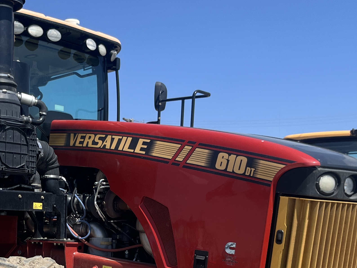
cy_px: 246
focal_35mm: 66
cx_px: 47
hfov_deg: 28.4
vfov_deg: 21.7
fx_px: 681
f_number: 1.6
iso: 50
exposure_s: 1/3876
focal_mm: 5.1
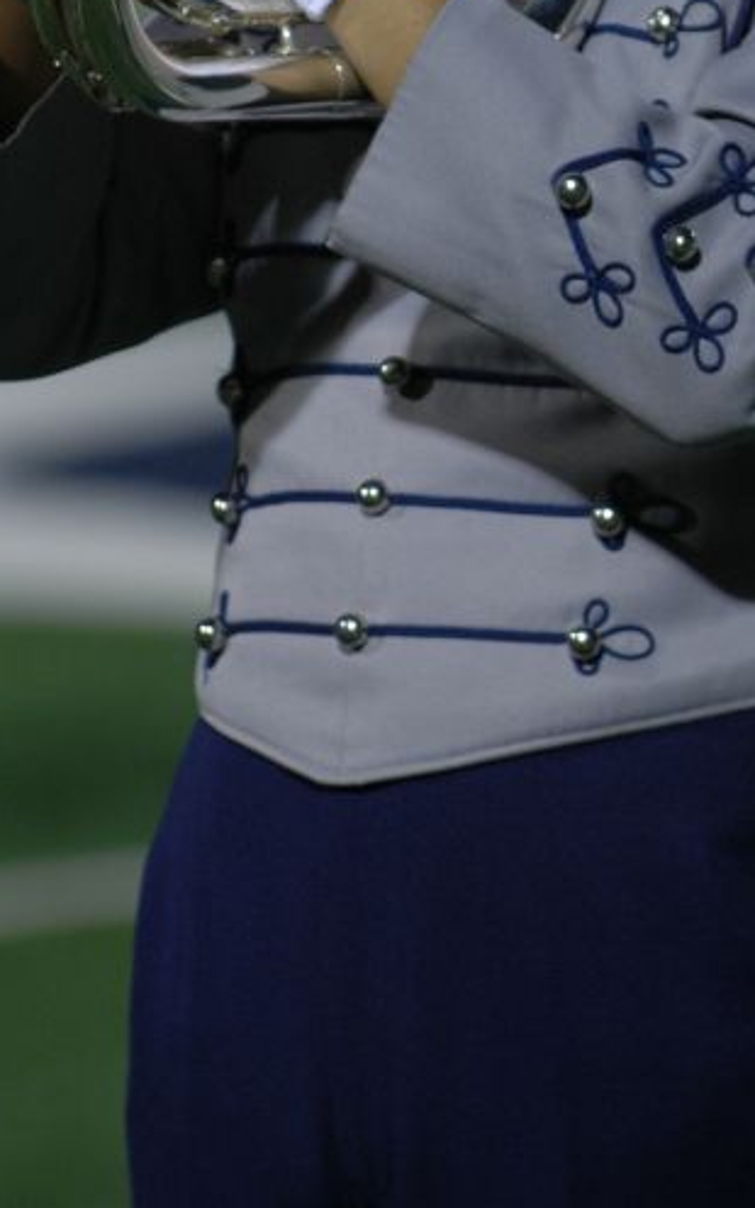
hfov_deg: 2.1
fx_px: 20774
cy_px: 161
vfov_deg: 3.3
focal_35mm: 631
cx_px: 339
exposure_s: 1/60
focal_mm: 200
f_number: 2.8
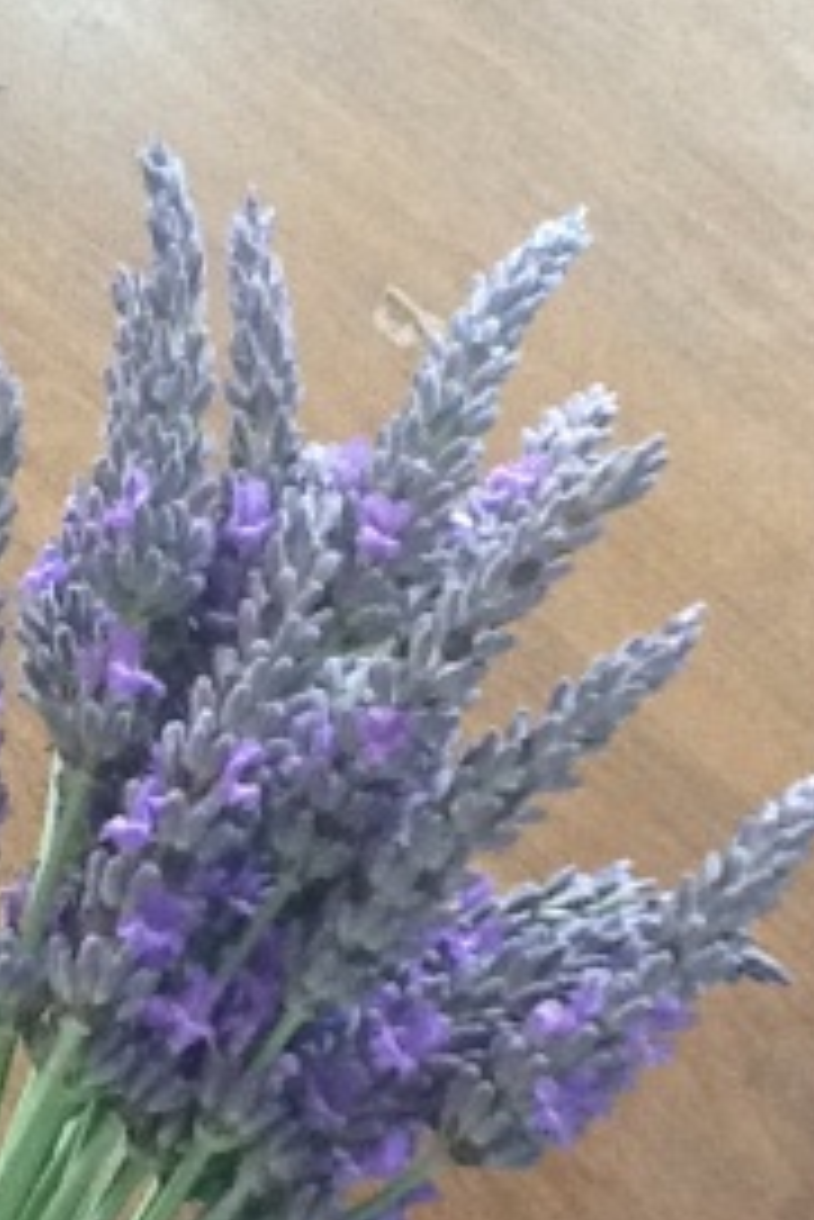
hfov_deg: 24.5
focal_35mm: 55
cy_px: 815
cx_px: 270
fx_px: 1863
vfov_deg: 35.9
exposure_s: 1/30
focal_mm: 2.03
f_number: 2.4
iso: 320
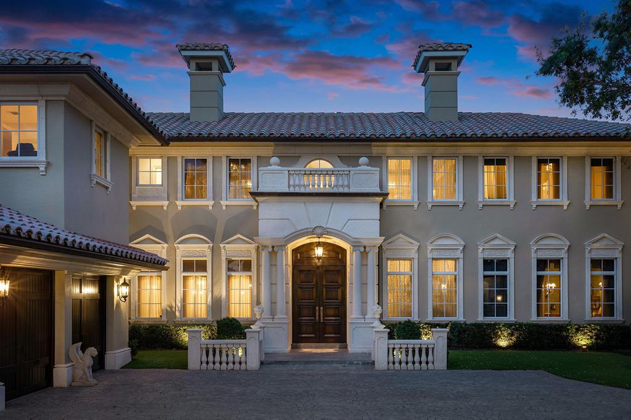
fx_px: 613
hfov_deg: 54.4
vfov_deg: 37.8
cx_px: 316
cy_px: 210
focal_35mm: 35
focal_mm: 35
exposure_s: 1.6
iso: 160
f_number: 8
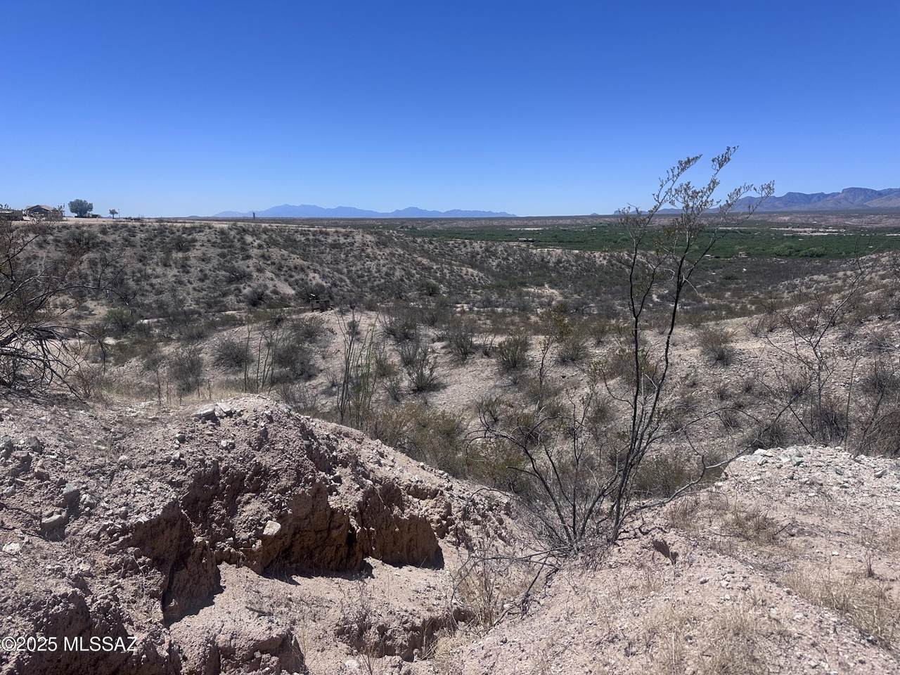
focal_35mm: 24
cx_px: 450
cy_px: 338
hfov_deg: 71.6
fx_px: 624
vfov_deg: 56.8
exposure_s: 1/7042
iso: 80
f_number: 1.78
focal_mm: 6.86
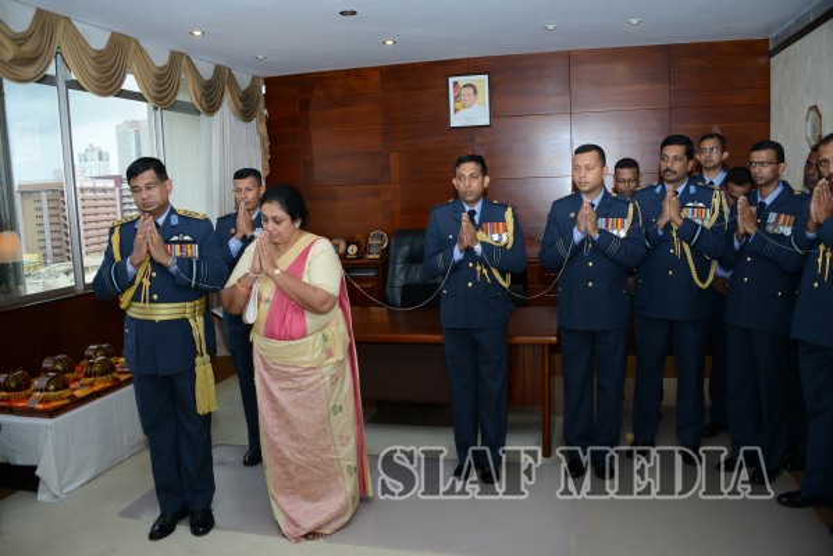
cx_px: 416
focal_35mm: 28
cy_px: 278
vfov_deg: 46.4
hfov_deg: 65.4
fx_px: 648
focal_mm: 28
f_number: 5
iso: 800
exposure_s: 1/125
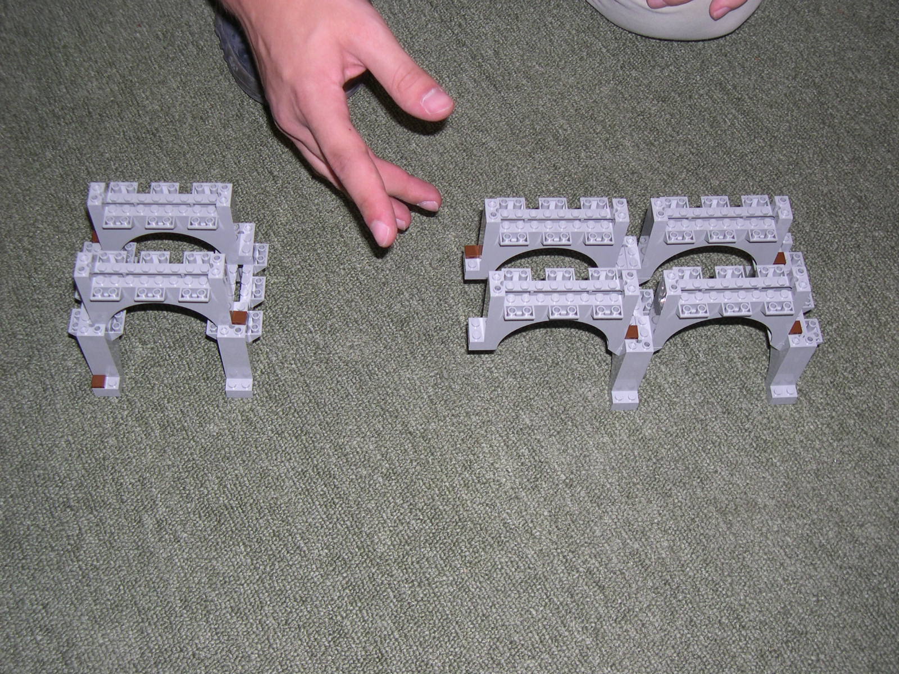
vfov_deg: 34.3
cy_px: 337
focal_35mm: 42
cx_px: 450
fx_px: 1091
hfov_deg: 44.8
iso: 100
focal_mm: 9
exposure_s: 1/60
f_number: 2.9
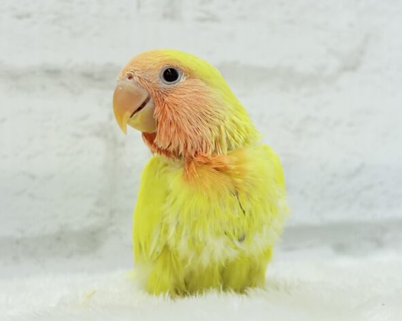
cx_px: 196
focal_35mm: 55
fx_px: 654
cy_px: 161
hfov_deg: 34.2
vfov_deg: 27.6
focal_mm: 5.96
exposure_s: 1/100
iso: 80
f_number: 1.6
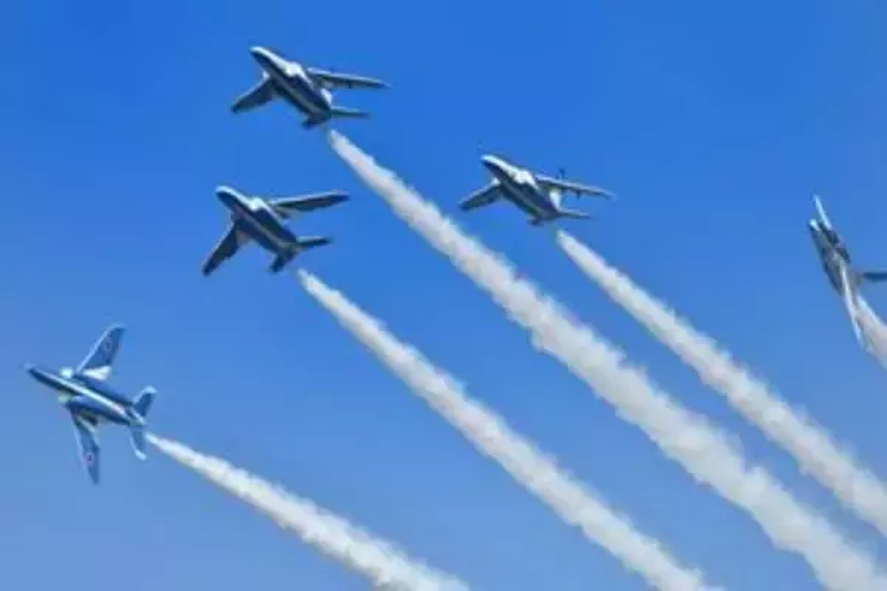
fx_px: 18478
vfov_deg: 1.8
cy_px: 296
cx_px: 444
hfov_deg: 2.7
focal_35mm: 750
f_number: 5
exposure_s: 1/2000
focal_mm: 500
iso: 100
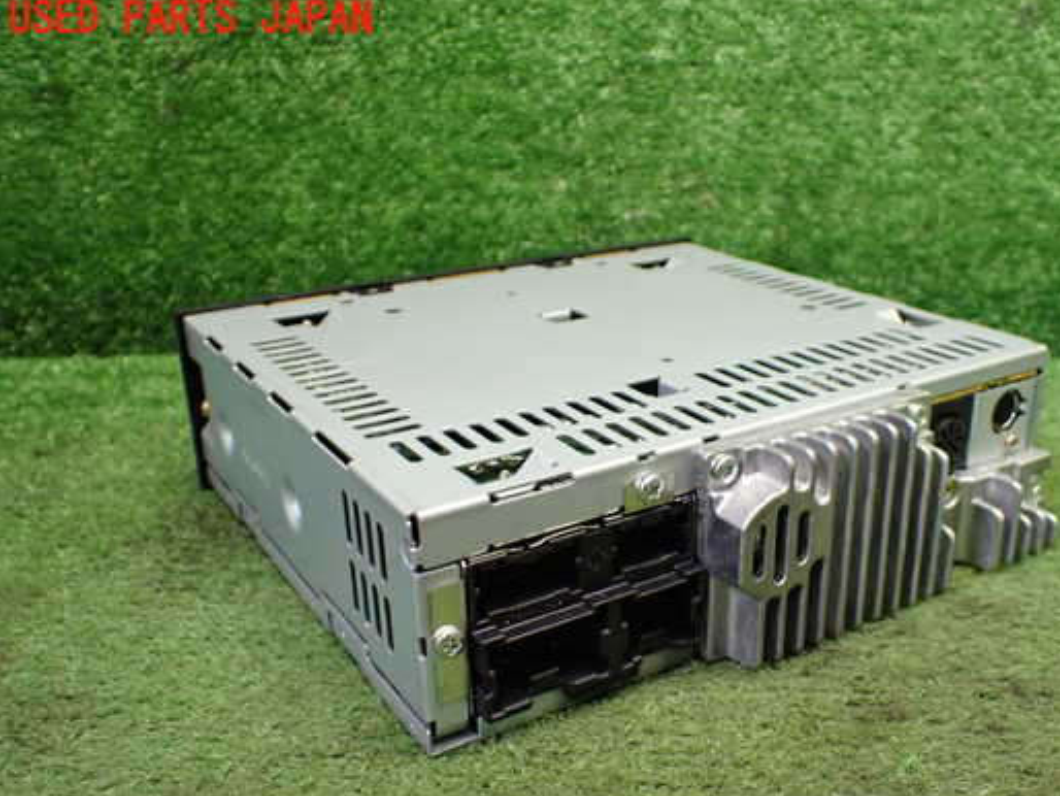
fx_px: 1072
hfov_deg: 52.4
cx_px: 617
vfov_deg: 40.6
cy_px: 458
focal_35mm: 35
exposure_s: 1/125
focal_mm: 5.4
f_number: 2.3
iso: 800
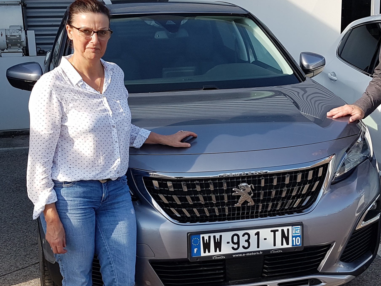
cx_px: 202
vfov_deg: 25.2
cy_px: 167
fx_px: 639
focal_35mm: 58
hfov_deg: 33.2
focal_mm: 4.2
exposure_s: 1/1116
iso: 40
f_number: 1.7
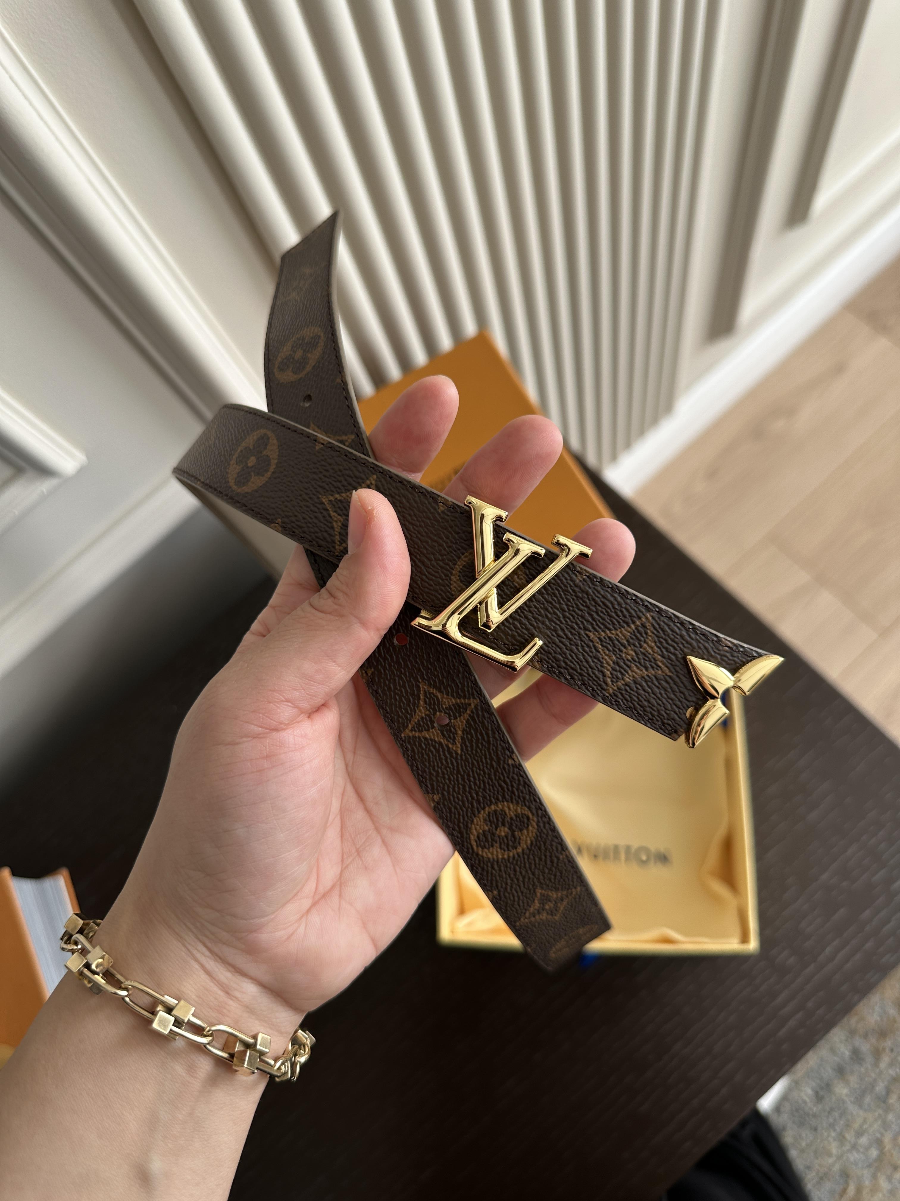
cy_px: 600
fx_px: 832
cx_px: 450
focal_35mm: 24
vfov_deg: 71.6
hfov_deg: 56.8
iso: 64
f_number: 1.78
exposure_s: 1/121
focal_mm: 6.86
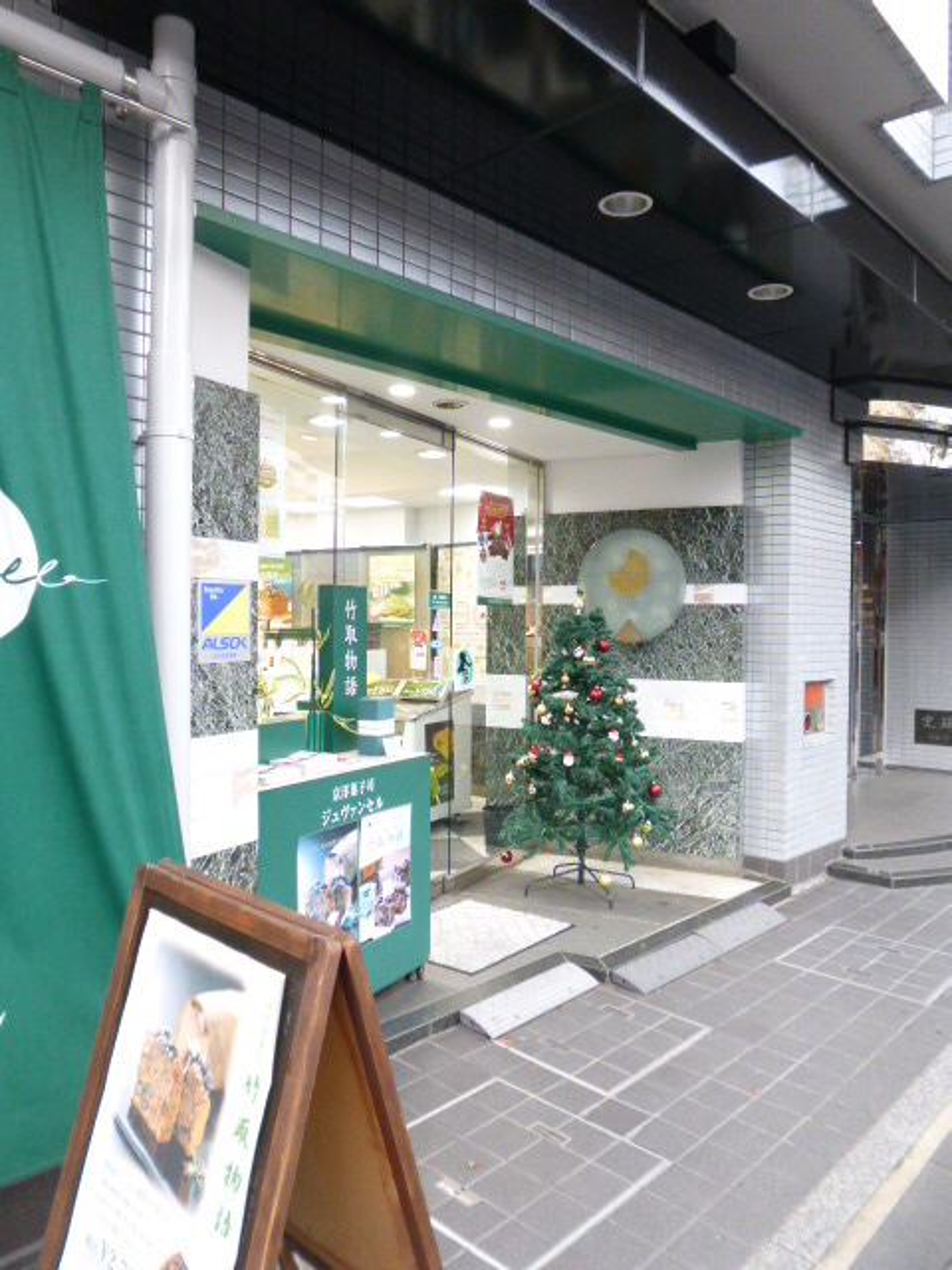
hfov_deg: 56.8
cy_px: 635
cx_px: 476
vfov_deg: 71.6
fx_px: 880
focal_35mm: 24
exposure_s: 1/50
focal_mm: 4.3
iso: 400
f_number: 2.8
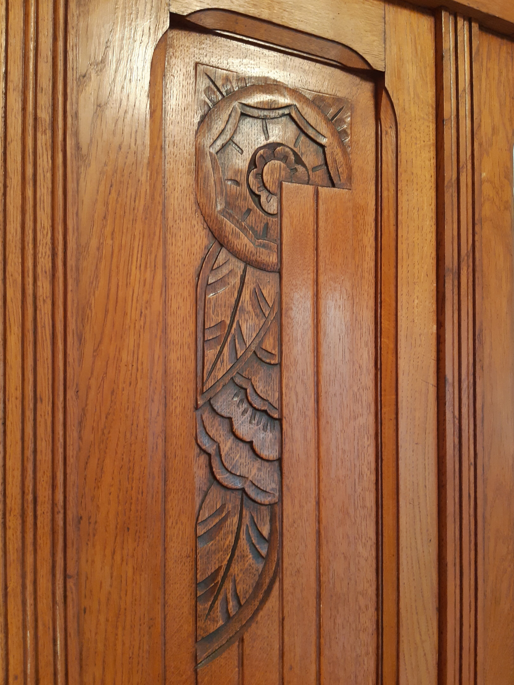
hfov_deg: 53.1
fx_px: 515
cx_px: 257
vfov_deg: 67.3
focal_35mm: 26
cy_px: 342
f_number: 1.7
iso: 250
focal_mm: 3.92
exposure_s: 1/50
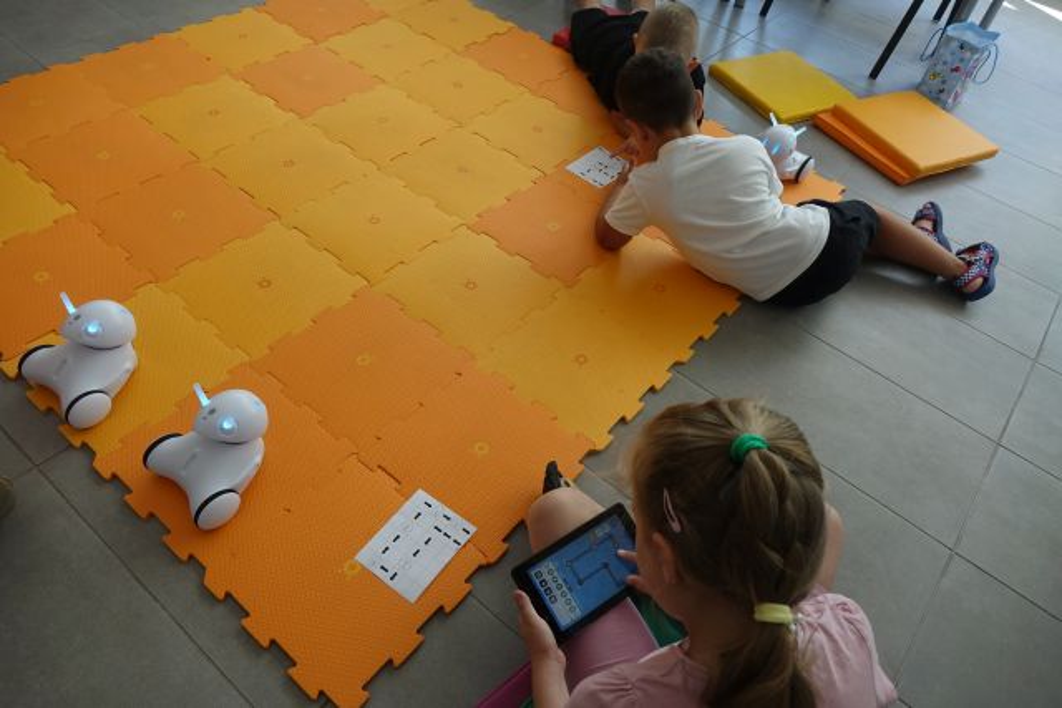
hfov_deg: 73.7
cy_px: 354
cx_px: 531
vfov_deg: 53.2
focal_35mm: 24
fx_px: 708
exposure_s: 1/80
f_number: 2.8
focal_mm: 8.8
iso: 125
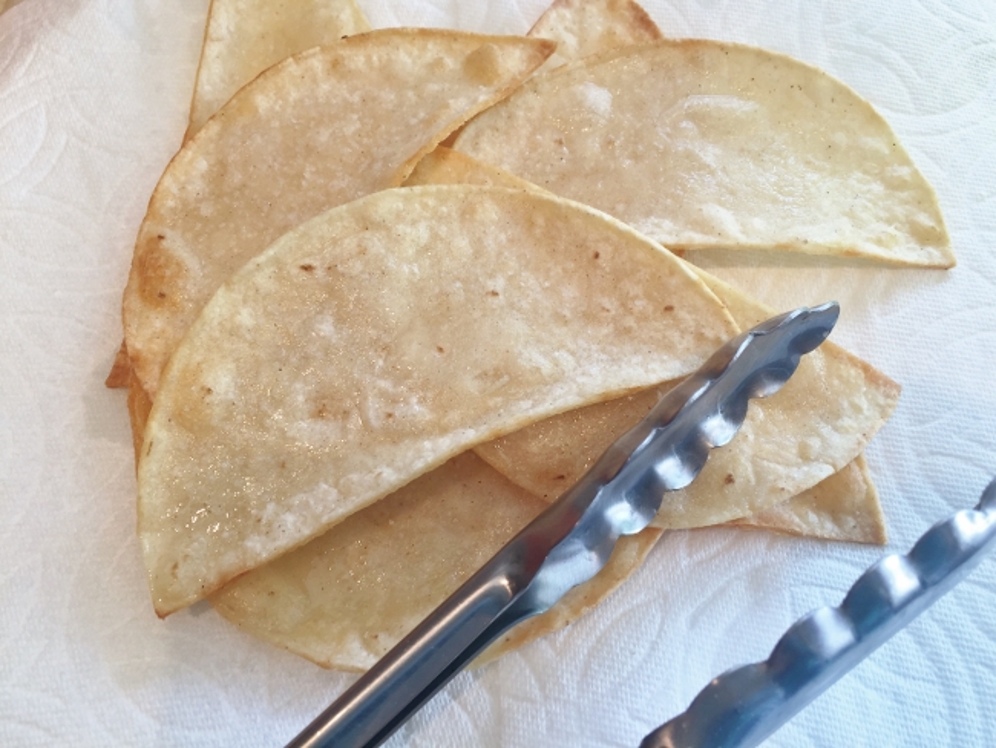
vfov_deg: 48.3
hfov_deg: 61.6
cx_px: 498
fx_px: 835
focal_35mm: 29
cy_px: 374
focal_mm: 4.15
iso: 32
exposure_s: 1/60
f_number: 2.2
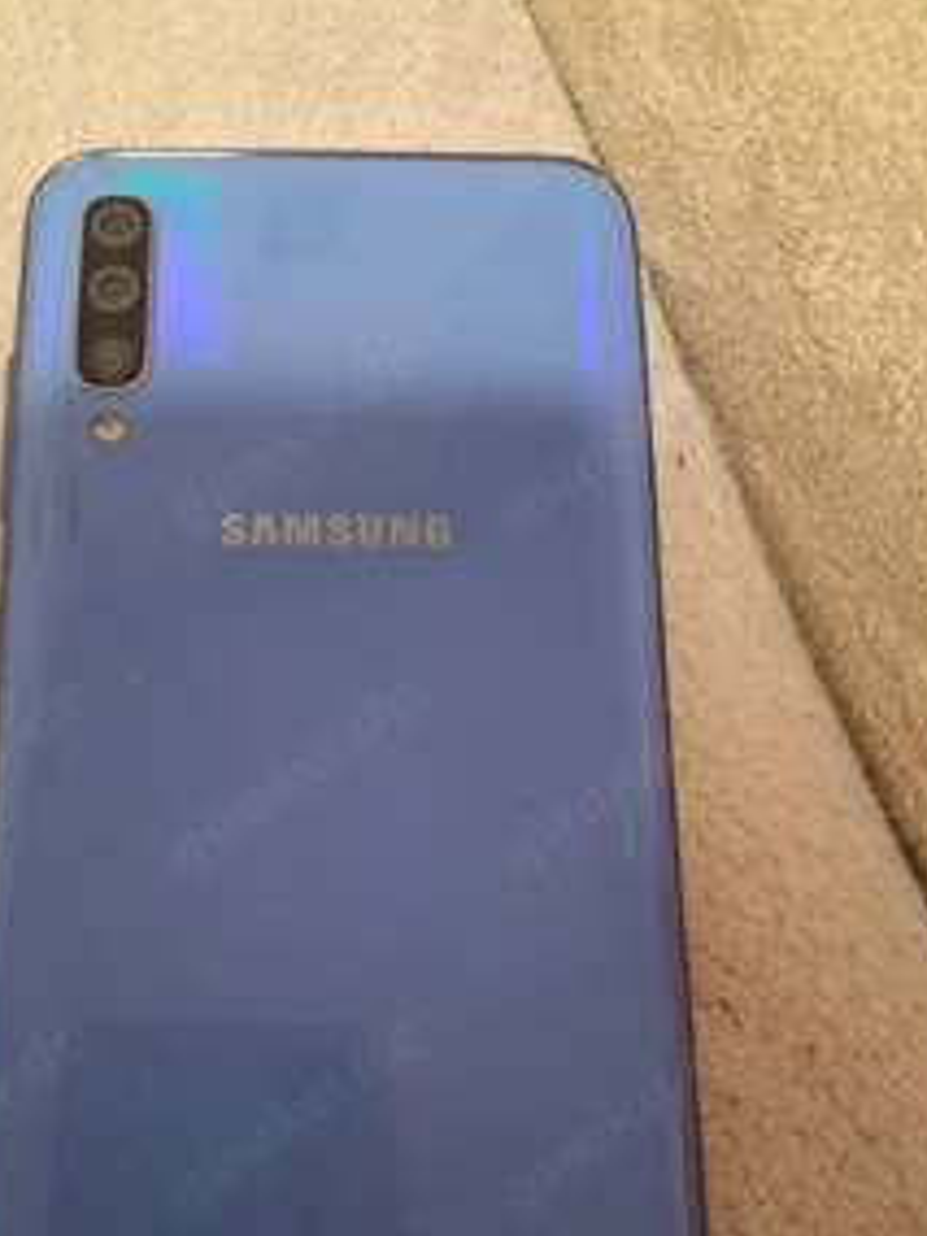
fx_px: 1357
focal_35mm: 38
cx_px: 387
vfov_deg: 48.2
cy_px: 823
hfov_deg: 37.6
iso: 640
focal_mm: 4
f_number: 1.8
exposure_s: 1/25
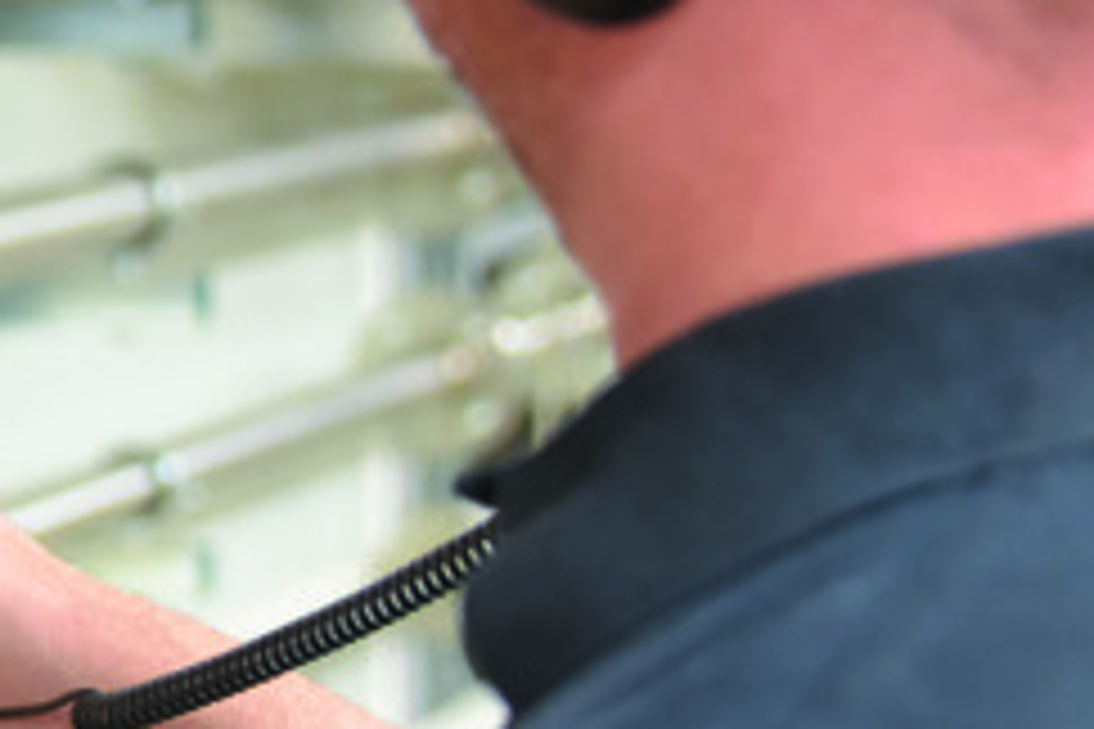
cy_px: 272
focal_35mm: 167
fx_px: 5075
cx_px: -374
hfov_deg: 11.9
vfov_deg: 8.2
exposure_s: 1/125
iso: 2000
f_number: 4.5
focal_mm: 58
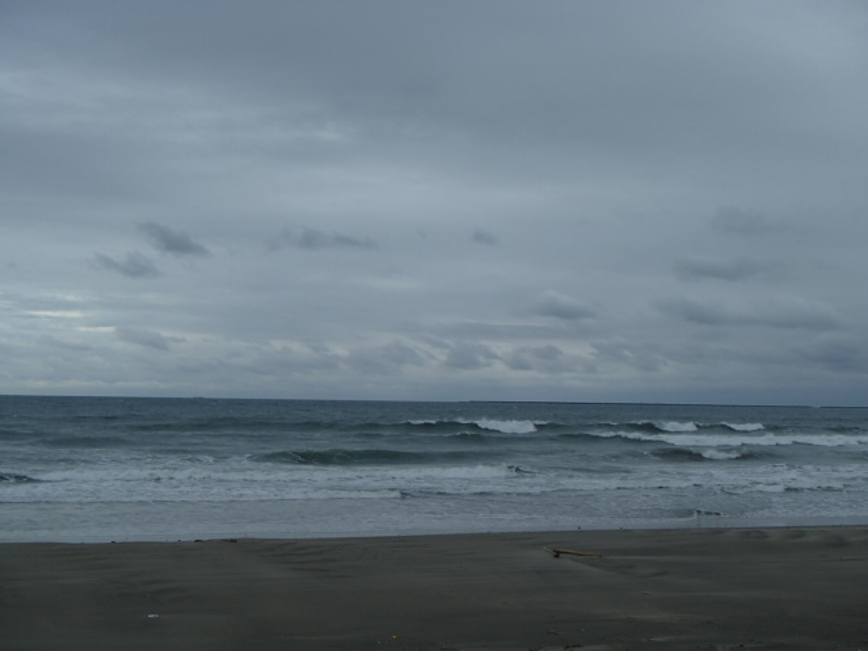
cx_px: 434
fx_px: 1153
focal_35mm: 46
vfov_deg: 31.5
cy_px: 326
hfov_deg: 41.2
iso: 100
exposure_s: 1/640
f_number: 4.9
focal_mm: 8.25
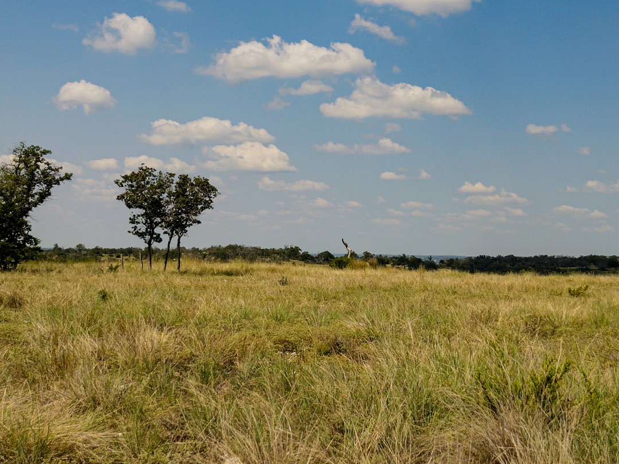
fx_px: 1019
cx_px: 408
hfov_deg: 33.5
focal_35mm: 57
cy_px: 265
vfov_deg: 25.6
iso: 100
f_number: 2.8
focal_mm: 15
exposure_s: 1/2500
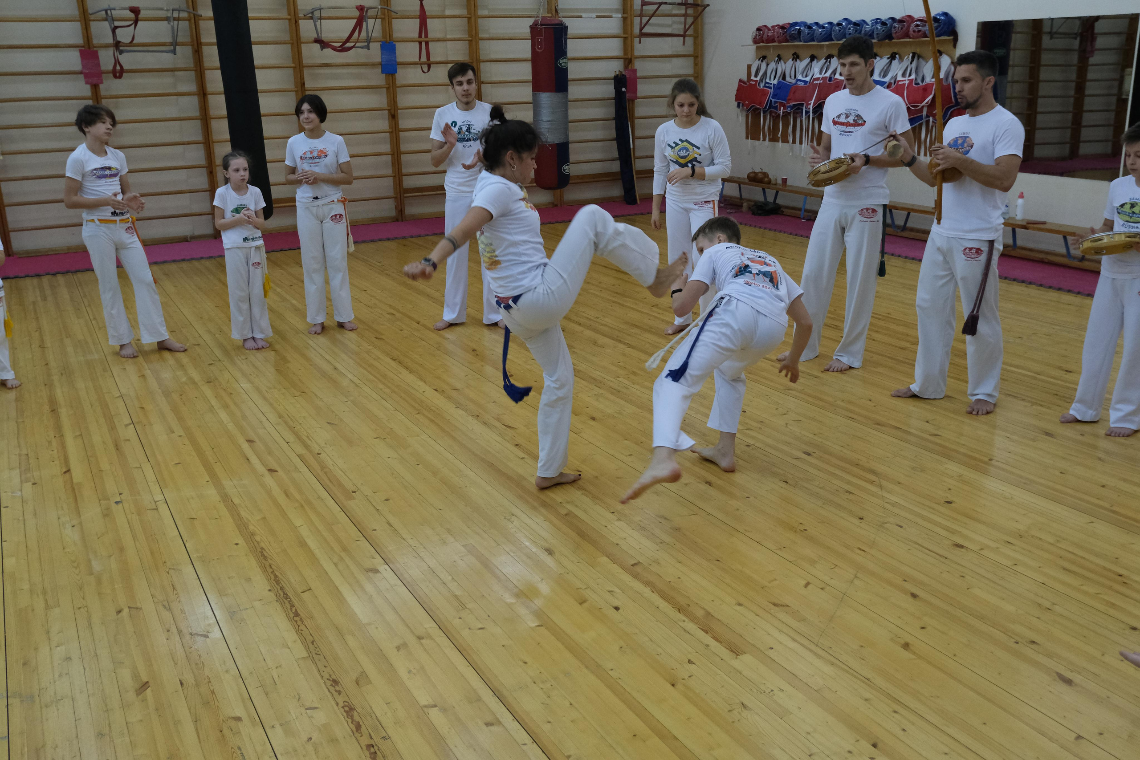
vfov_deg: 40.0
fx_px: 1045
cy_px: 380
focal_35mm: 33
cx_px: 570
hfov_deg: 57.2
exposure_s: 1/320
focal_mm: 22.1
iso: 2500
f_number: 4.2
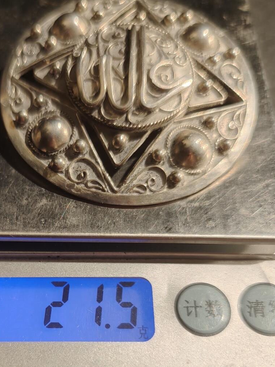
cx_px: 70
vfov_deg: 44.5
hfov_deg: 34.4
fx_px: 434
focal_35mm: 41
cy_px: 268
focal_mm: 6.06
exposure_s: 1/200
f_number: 1.6
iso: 250
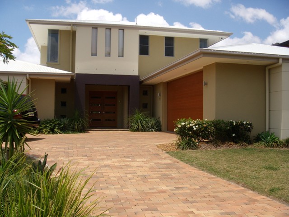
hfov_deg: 49.0
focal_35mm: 38
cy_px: 108
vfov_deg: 37.7
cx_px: 144
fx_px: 317
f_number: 5.7
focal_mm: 6.4
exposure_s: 1/455
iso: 64
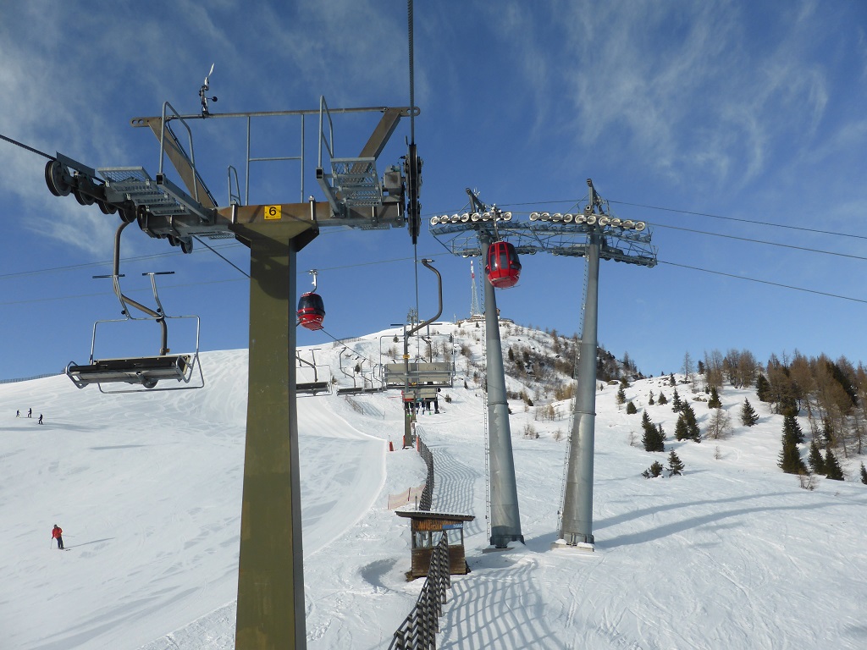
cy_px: 325
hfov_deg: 67.3
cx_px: 434
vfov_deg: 53.1
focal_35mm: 26
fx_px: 651
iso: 100
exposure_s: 1/1300
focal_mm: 4.4
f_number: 3.3
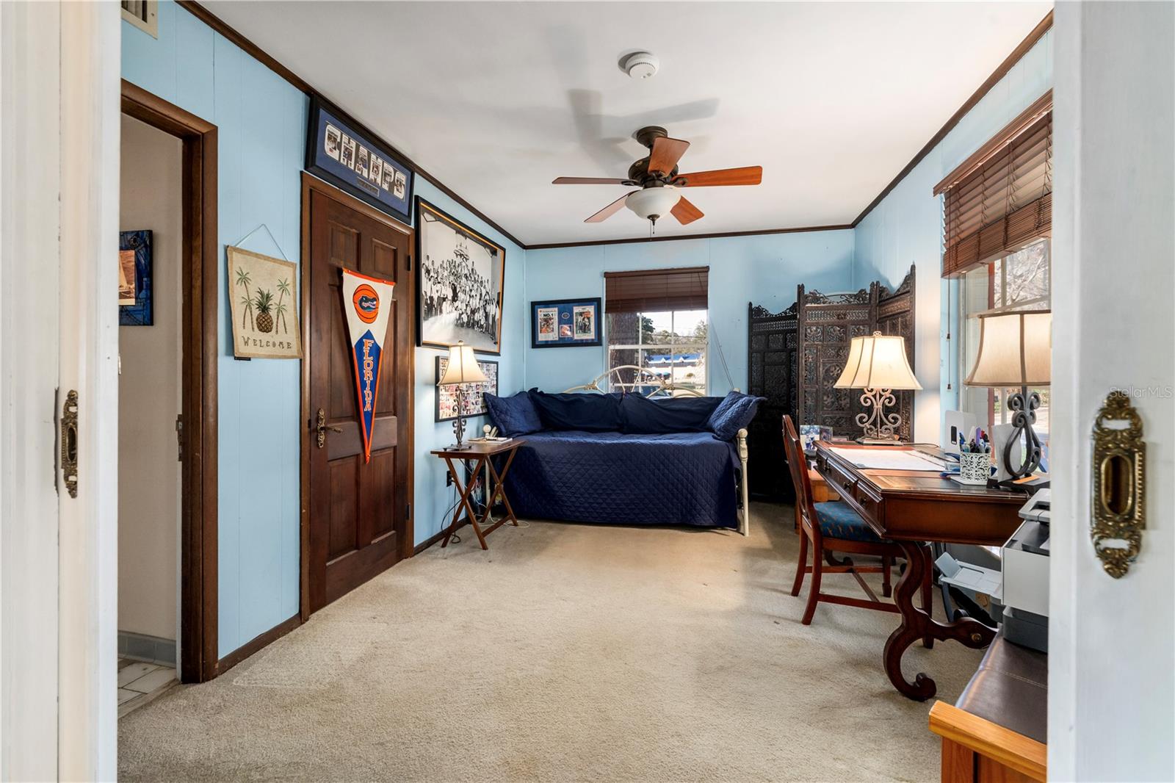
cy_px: 392
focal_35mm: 14
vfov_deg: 81.2
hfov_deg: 104.3
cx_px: 588
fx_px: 457
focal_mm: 14
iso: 400
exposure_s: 1/80
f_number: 8
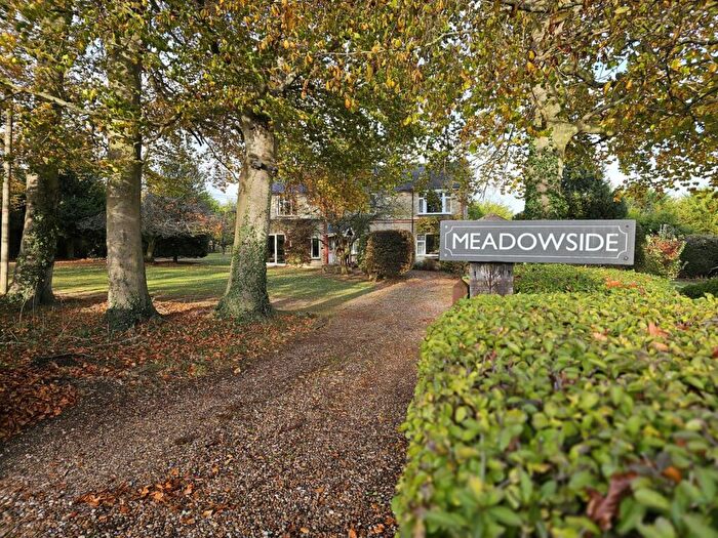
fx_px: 477
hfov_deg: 73.9
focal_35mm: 23
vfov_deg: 58.9
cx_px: 359
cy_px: 269
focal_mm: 6.3
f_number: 1.7
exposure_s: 1/100
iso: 12
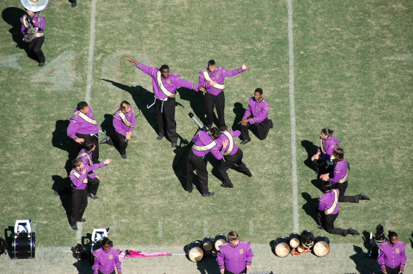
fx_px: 3437
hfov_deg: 6.9
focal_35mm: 300
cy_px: 137
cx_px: 206
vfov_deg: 4.6
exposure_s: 1/640
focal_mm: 200
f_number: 6.3
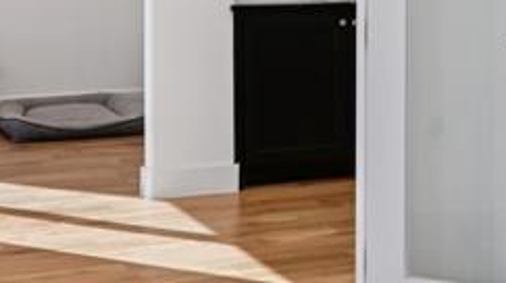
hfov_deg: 25.1
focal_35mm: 84
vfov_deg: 14.0
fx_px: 1126
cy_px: -40
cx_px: 364
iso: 400
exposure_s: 1/40
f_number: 8
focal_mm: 19
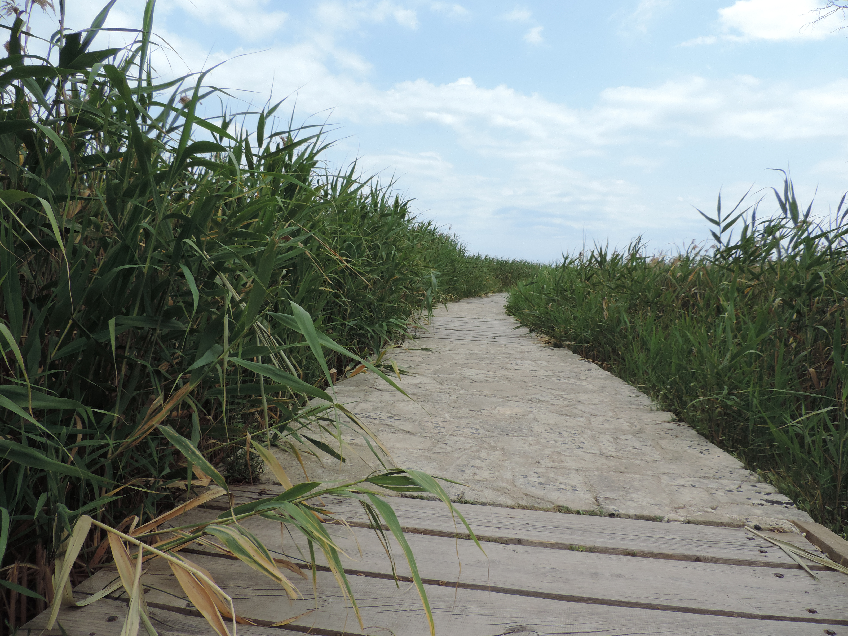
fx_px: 588
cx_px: 424
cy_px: 318
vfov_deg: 56.8
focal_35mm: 24
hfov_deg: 71.6
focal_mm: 4.3
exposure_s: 1/1000
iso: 80
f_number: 3
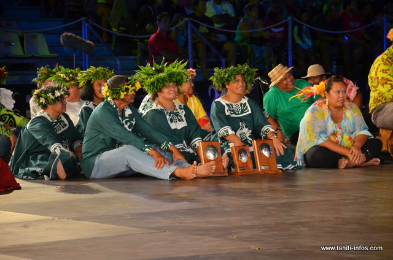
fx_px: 1896
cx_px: 196
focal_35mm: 174
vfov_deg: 7.9
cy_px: 130
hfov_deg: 11.8
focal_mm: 116
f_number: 5.6
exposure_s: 1/60
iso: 1600
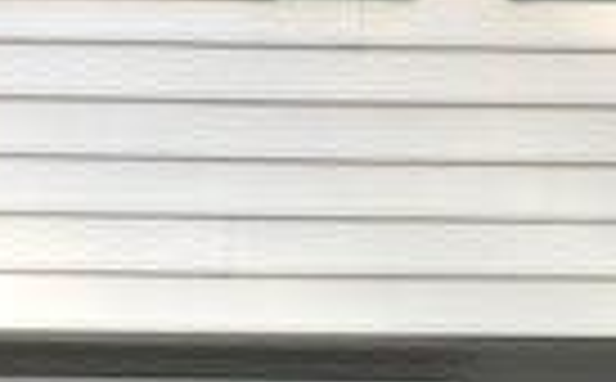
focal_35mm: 139
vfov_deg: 9.0
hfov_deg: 15.0
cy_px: 679
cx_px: 445
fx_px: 2329
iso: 20
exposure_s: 1/1215
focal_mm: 4
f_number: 1.8
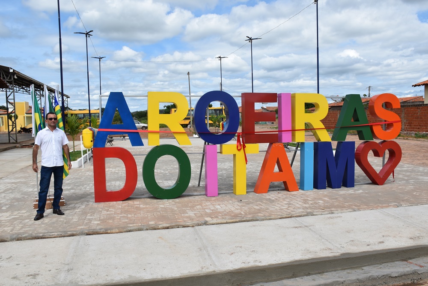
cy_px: 143
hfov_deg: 61.9
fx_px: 357
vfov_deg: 43.6
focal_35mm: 30
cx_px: 214
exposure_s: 1/400
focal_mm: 20
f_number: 10
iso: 200
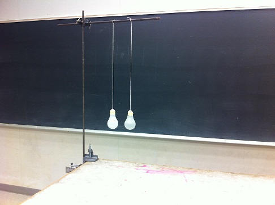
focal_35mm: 35
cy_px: 102
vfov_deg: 40.6
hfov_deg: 52.7
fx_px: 278
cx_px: 138
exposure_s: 1/15
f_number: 2.8
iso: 125
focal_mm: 3.85
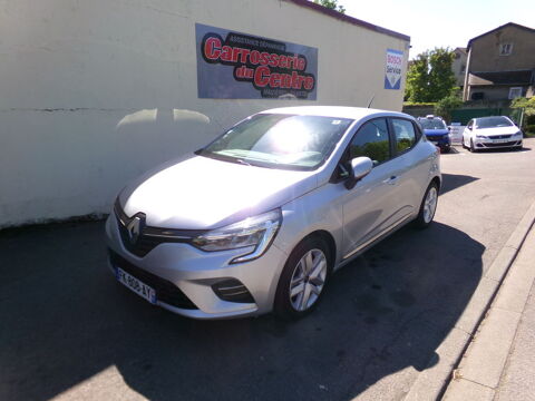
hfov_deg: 71.6
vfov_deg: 56.8
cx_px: 268
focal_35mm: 24
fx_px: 371
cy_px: 200
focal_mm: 4.3
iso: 100
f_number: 11.07
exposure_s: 1/60
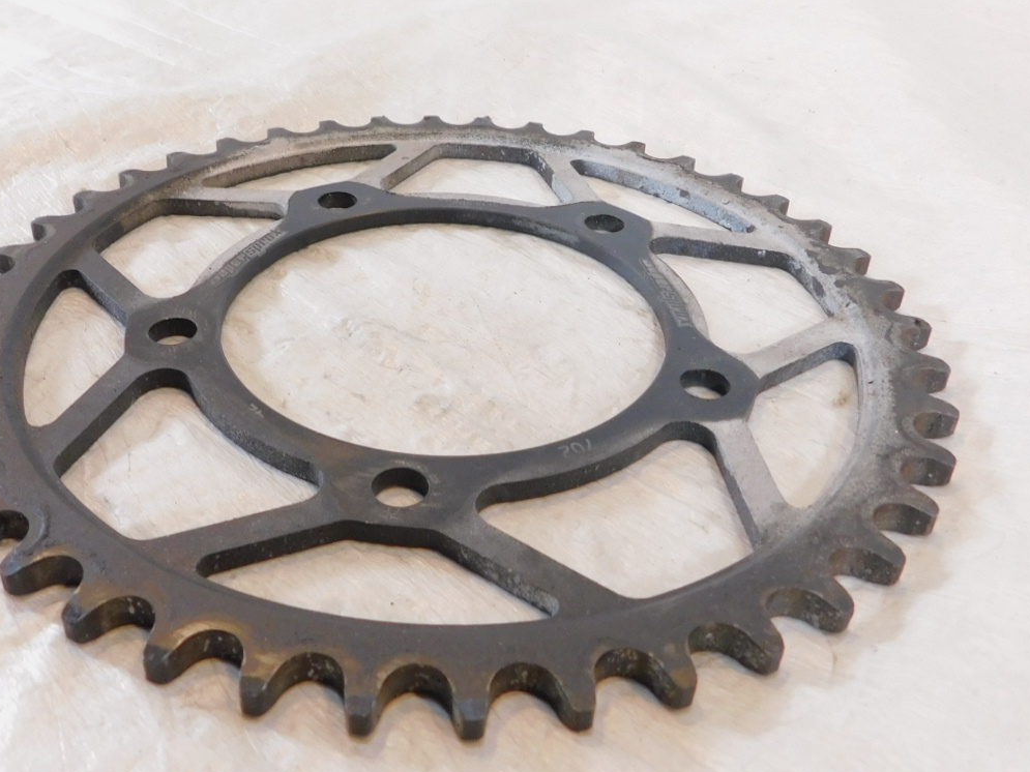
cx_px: 447
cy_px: 347
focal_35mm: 37
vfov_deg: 38.6
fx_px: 1101
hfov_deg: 50.0
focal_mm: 4
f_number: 3
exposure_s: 1/30
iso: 200
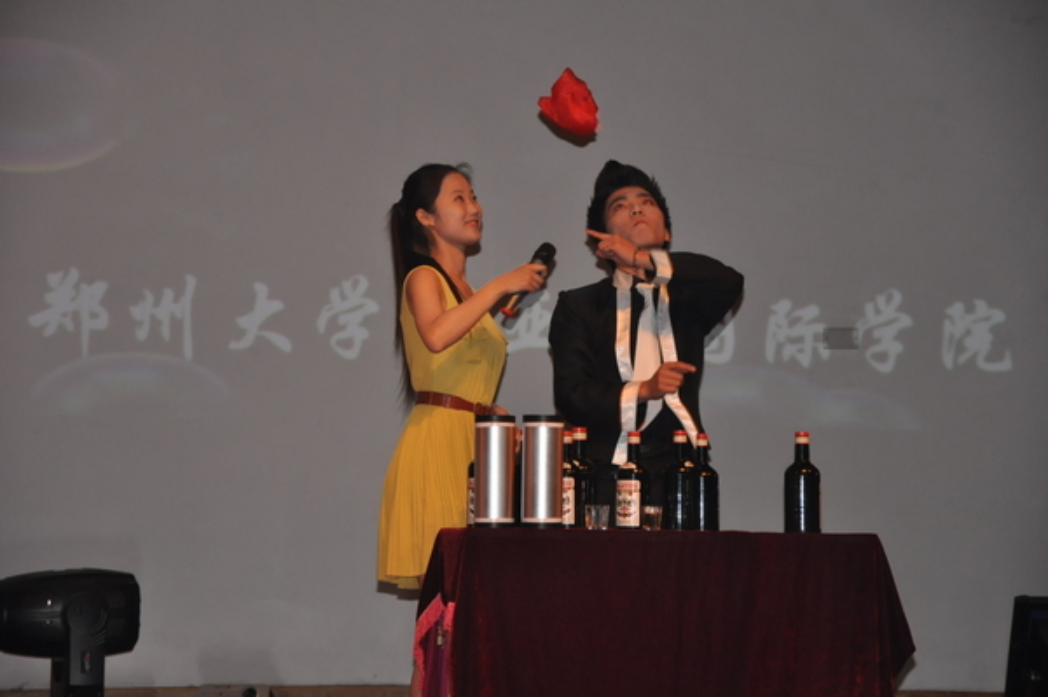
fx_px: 4014
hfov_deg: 14.9
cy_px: 348
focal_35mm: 138
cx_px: 524
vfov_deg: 9.9
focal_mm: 92
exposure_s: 1/60
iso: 800
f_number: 5.6
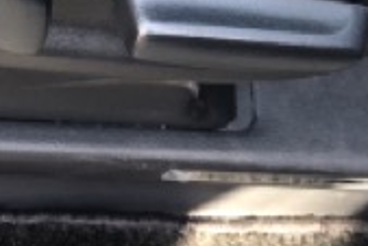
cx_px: 35
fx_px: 1125
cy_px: -259
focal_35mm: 110
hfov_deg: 18.3
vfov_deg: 11.2
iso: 32
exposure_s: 1/30
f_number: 1.8
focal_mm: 3.99
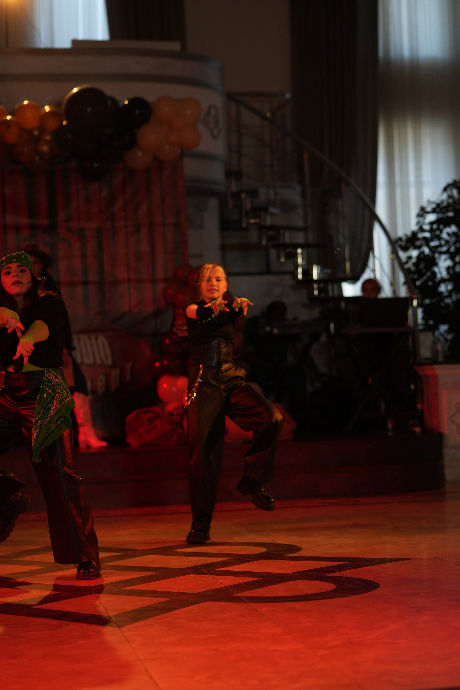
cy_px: 345
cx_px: 230
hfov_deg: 16.1
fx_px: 1629
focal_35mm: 85
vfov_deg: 23.9
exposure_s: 1/400
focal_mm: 85
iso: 800
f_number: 2.2
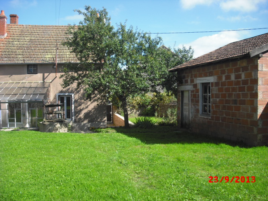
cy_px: 100
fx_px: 294
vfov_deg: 37.7
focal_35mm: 38
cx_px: 134
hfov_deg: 49.0
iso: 64
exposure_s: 1/125
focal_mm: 6.2
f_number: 5.6
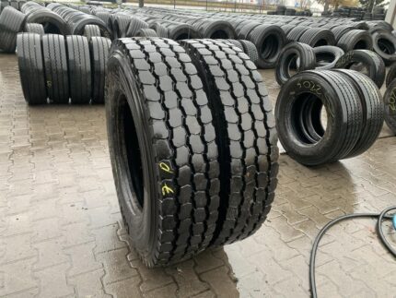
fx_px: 298
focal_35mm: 26
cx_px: 198
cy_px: 149
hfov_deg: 67.3
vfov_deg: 53.1
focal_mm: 4.25
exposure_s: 1/60
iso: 160
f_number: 1.8
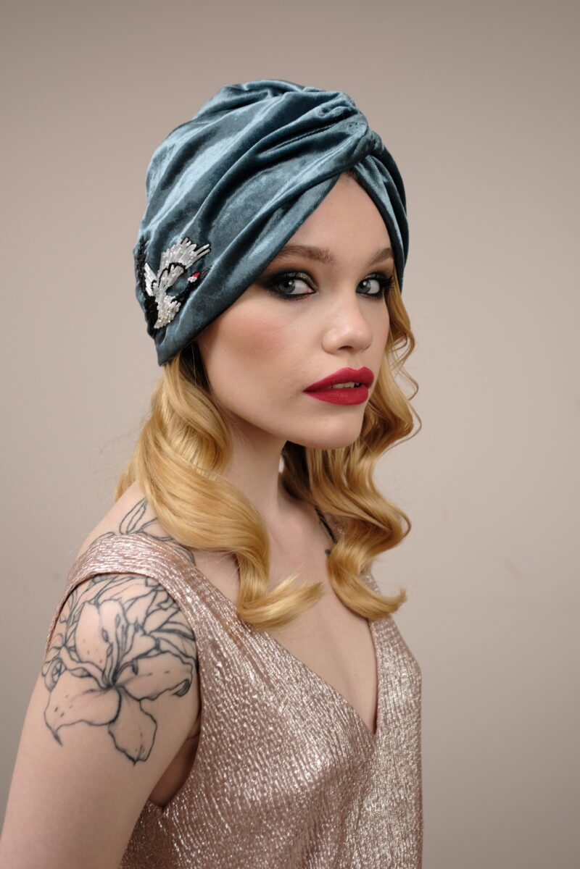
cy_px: 434
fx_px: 846
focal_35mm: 35
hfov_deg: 37.9
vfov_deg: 54.4
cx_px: 290
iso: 500
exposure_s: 1/80
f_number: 4
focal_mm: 23
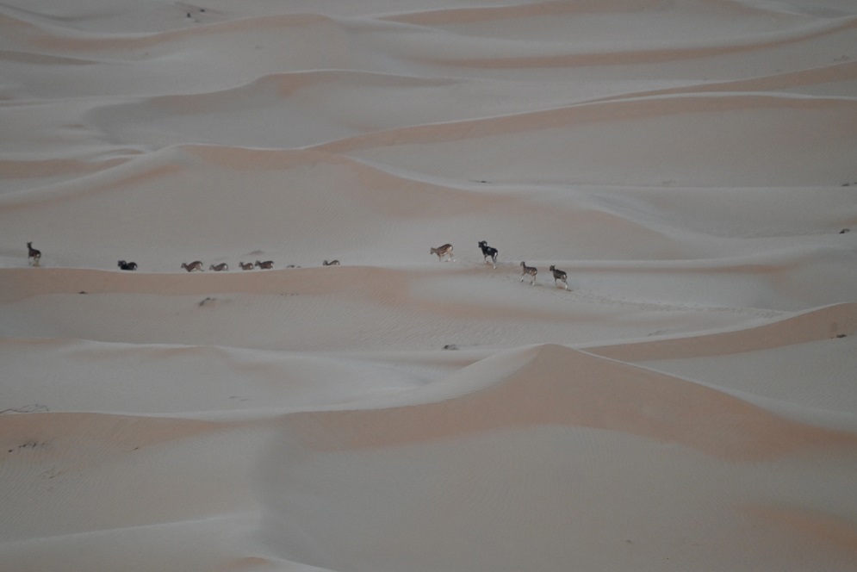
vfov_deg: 4.6
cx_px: 428
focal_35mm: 300
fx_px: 7143
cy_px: 286
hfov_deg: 6.9
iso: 2000
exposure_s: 1/500
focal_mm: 300
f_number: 5.6
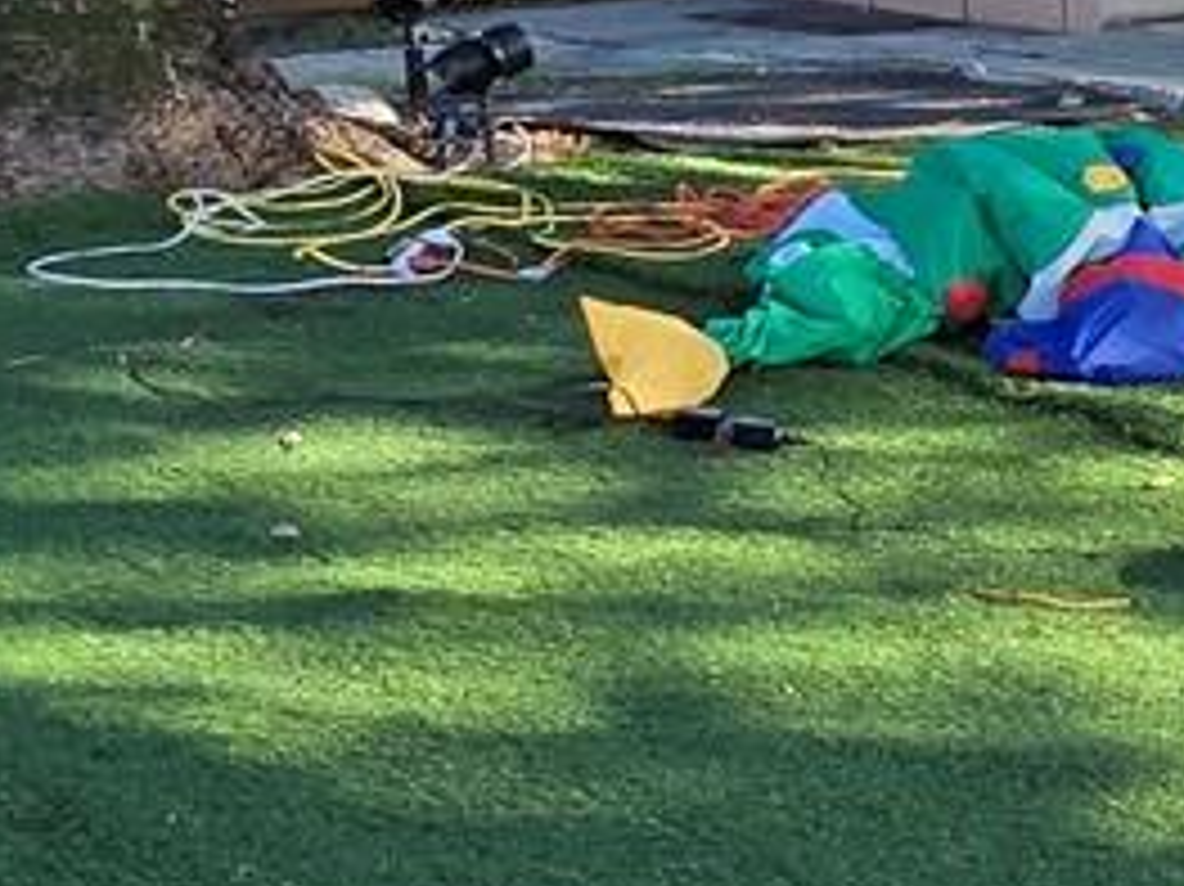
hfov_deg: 21.1
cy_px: 49
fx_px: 2701
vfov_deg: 18.3
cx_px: 1742
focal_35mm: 79
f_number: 2.2
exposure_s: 1/609
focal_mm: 2.2
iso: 50
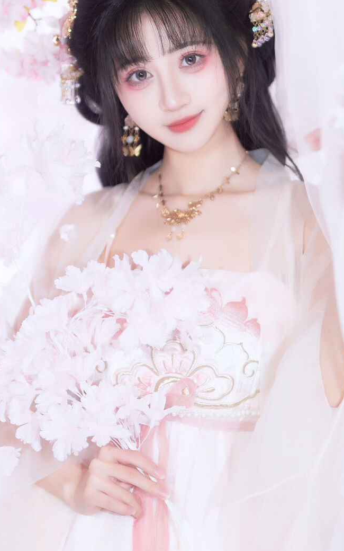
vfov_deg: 13.9
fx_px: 2250
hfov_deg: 8.7
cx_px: 185
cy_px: 221
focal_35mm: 150
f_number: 1.4
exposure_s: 1/400
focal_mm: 85
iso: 200
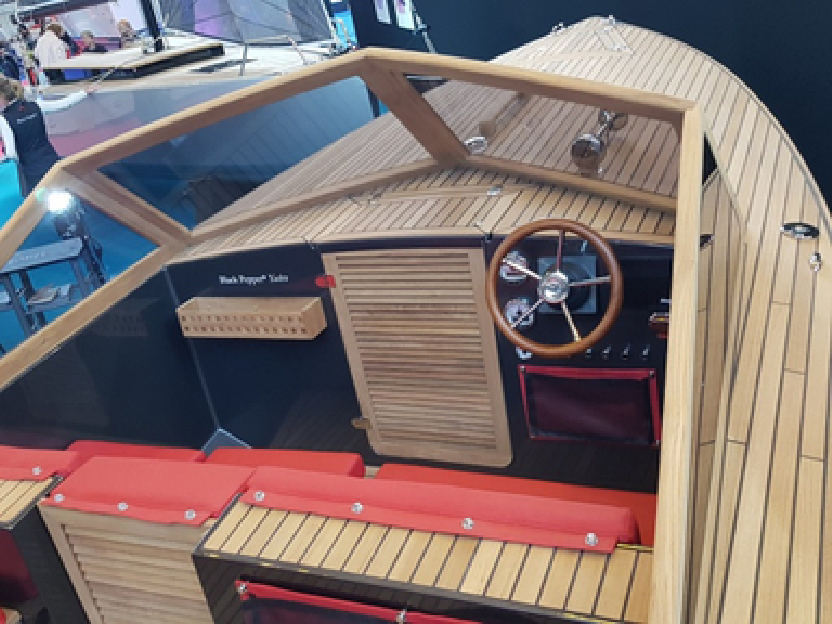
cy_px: 312
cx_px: 416
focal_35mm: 26
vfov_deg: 53.1
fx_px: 625
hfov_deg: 67.3
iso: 160
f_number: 1.7
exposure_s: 1/50
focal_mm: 4.2
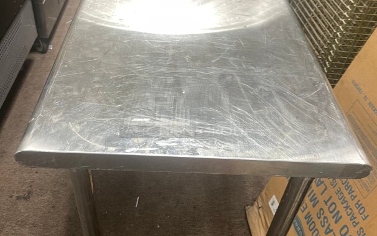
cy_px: 106
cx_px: 189
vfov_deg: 34.4
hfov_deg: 52.7
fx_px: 380
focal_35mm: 37
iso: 250
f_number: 1.6
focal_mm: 5.1
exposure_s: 1/60
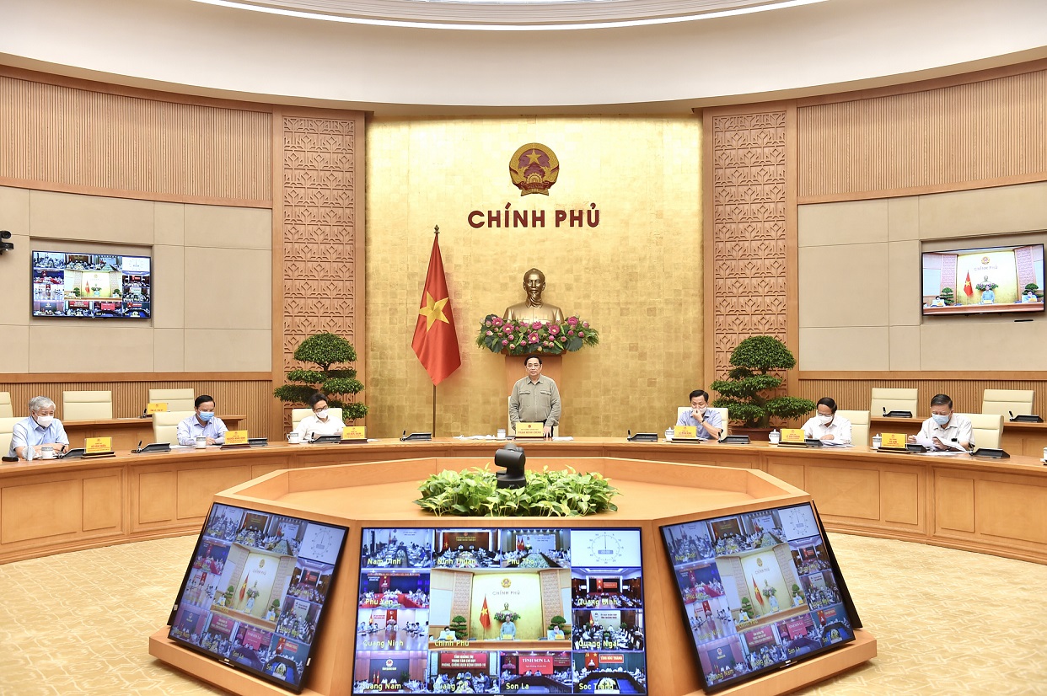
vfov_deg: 37.8
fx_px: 1017
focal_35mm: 35
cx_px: 524
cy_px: 348
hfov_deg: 54.5
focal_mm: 35
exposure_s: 1/160
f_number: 4.5
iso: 1000
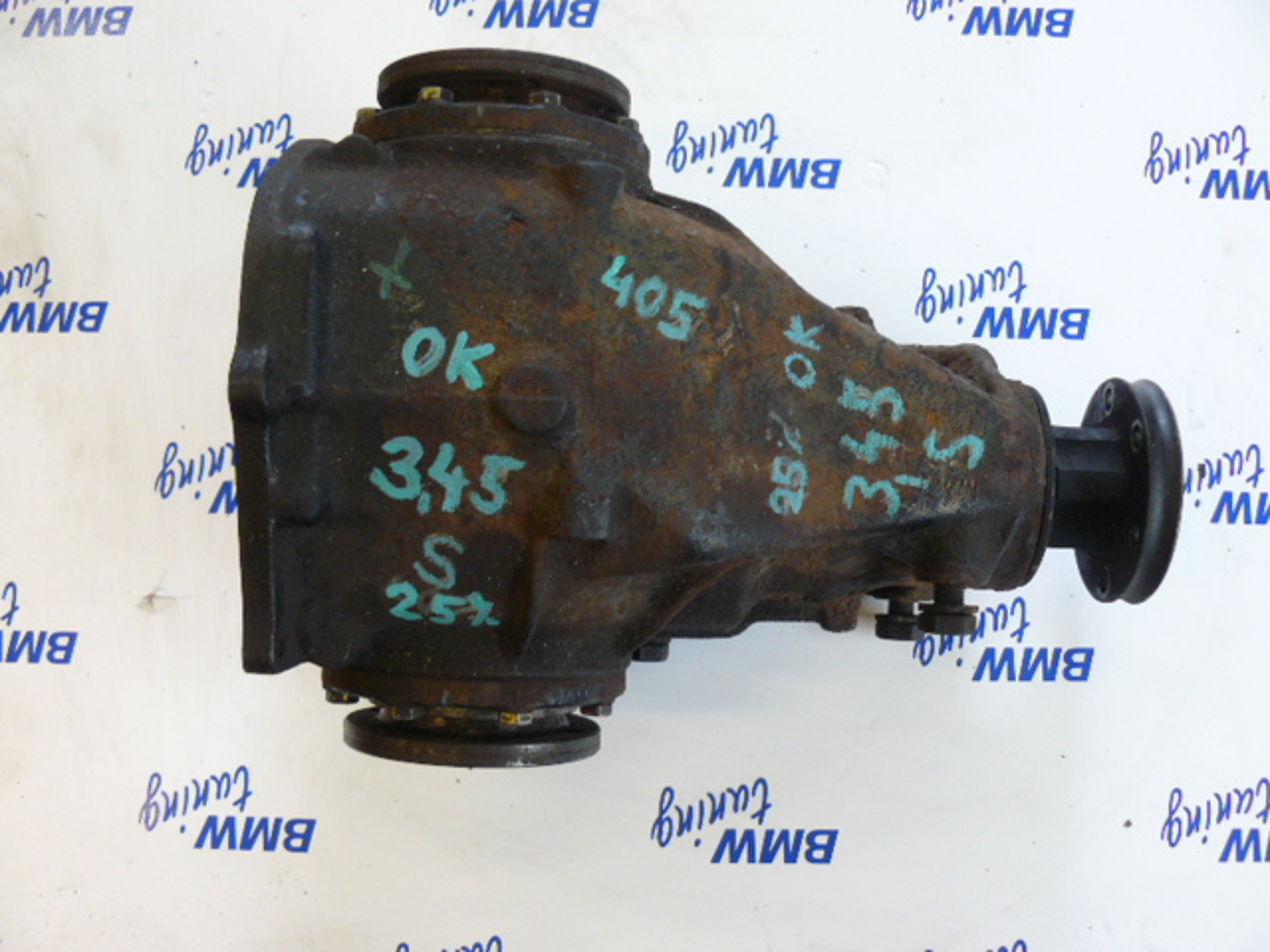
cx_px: 635
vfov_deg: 39.7
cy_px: 476
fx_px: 1321
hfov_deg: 51.4
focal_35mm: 36
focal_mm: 6
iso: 160
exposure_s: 1/30
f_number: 2.8
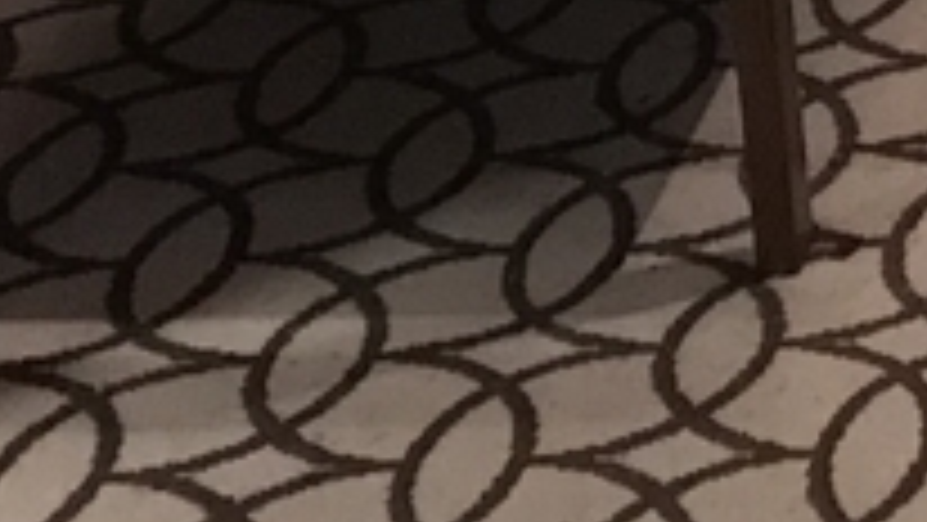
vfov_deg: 6.0
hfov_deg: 10.8
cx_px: 1998
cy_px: -1382
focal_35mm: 178
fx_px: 4376
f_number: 1.8
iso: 100
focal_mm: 3.99
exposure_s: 1/6
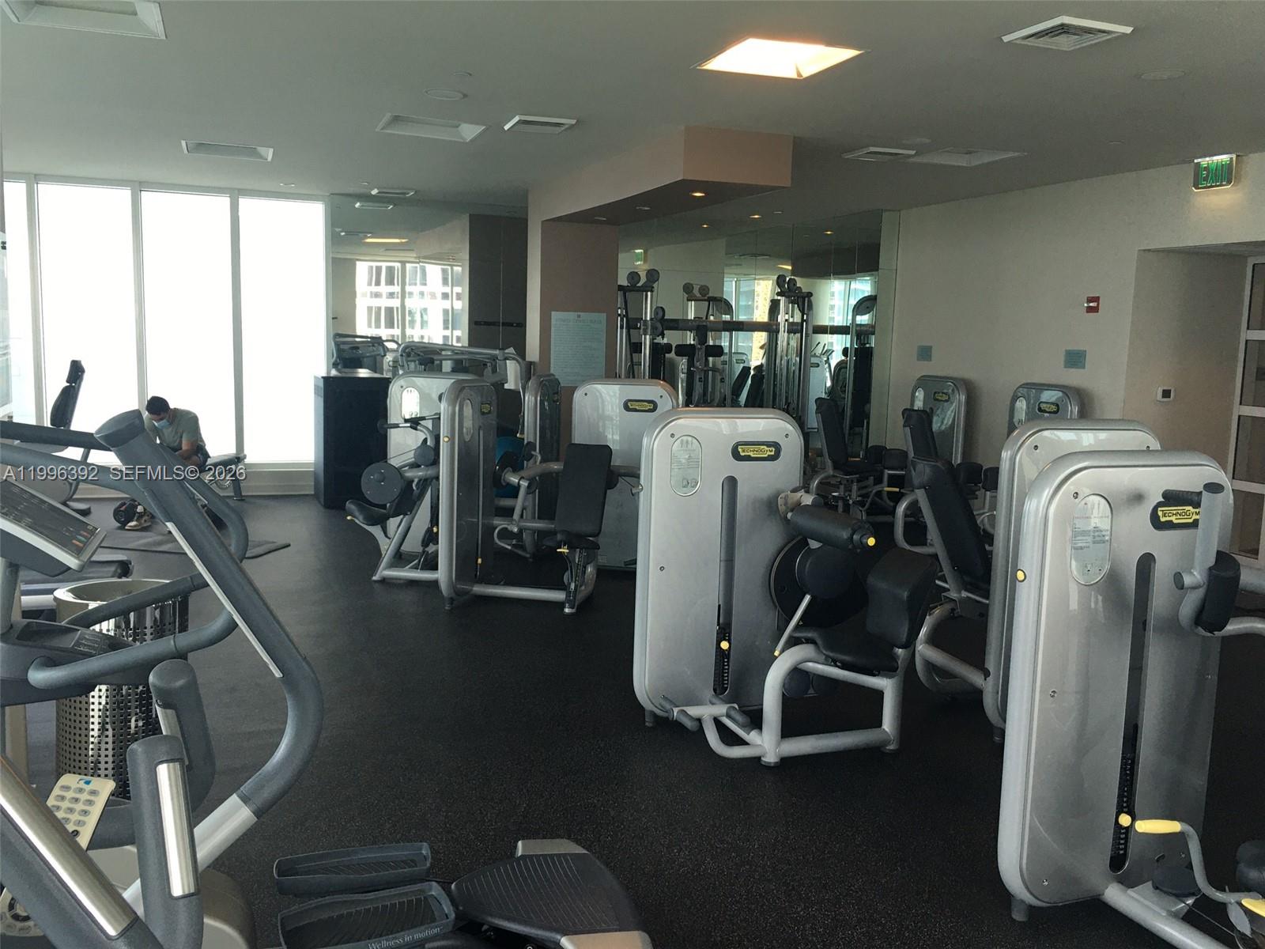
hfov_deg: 61.7
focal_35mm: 29
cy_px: 474
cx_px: 632
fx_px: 1060
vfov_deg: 48.2
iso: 25
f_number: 2.2
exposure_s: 1/40
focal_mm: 4.15
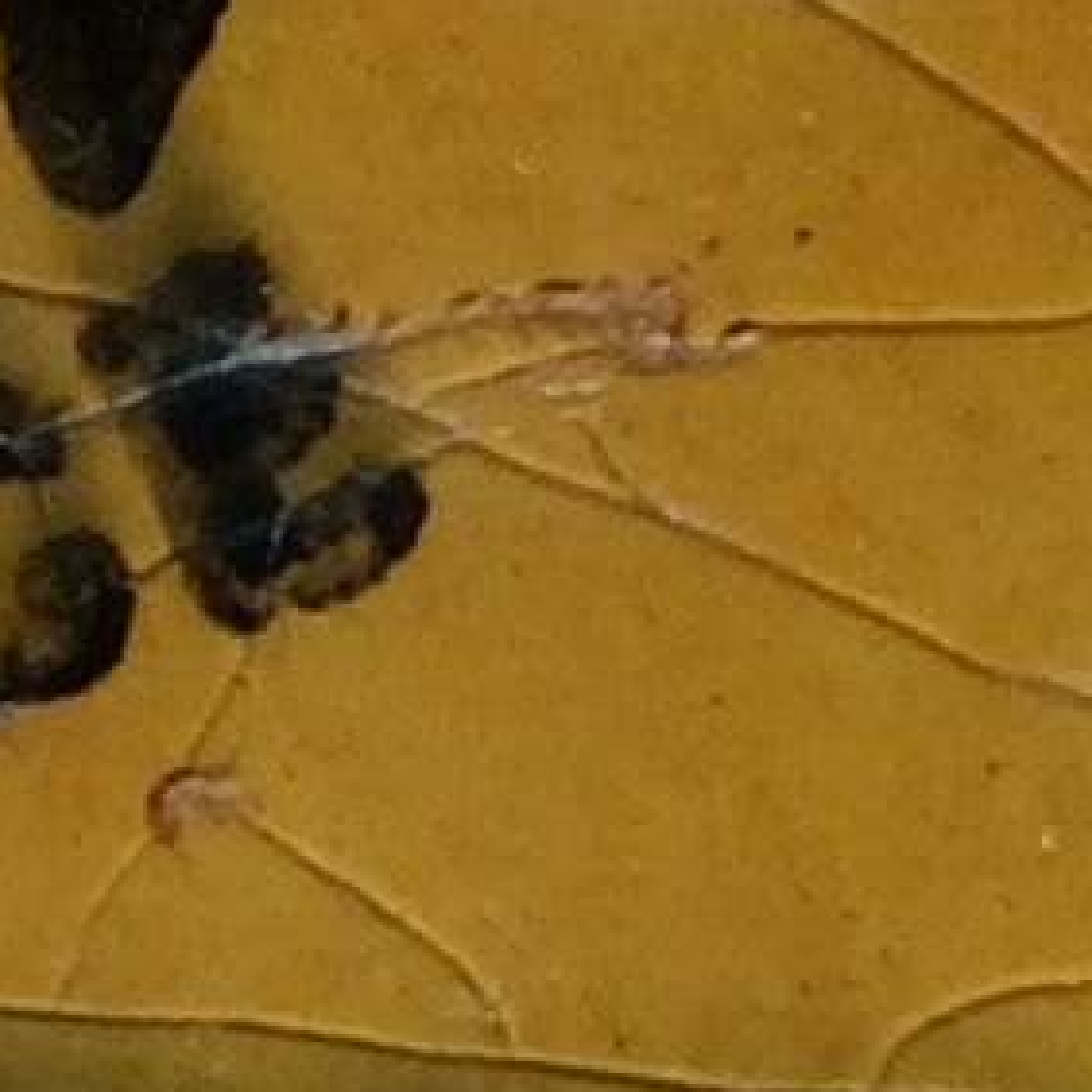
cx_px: -879
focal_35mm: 260
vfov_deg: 6.7
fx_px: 9279
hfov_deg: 6.6
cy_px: 1320
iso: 64
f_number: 2.4
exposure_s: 1/100
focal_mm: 3.3
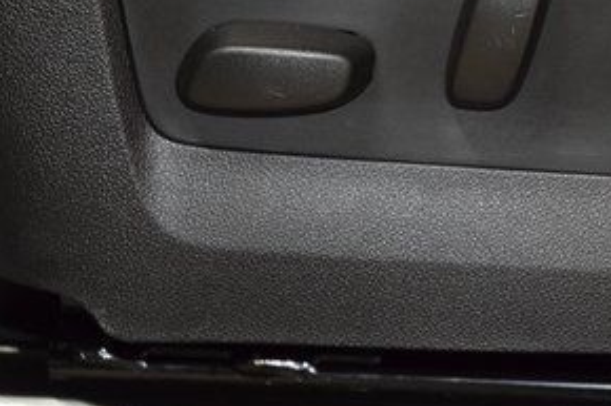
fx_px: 3935
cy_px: 45
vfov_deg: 5.9
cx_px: 501
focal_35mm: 232
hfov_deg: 8.9
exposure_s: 1/60
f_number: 4.5
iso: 2500
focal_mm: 70
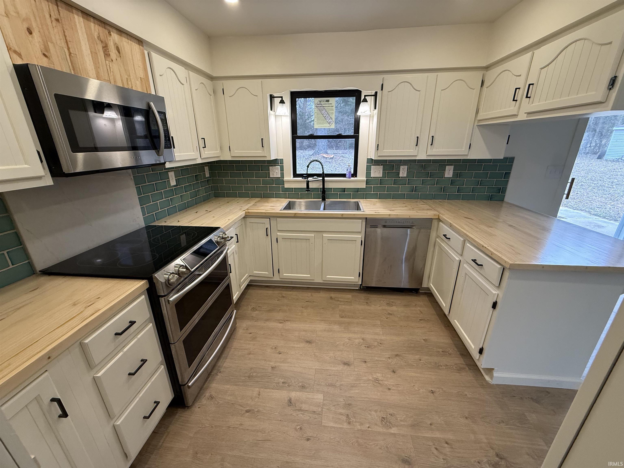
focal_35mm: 14
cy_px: 234
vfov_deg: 85.7
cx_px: 312
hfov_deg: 102.1
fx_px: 252
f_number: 2.2
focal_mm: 2.22
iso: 200
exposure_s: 1/120
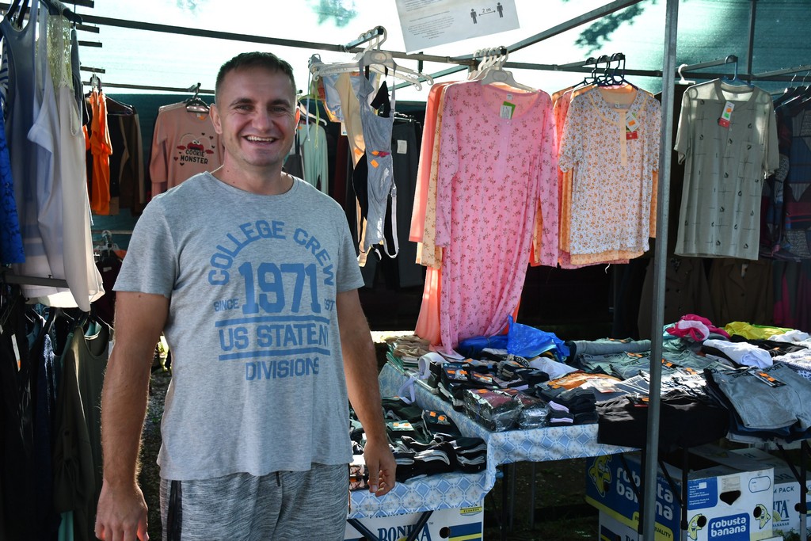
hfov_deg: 53.1
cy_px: 270
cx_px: 406
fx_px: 811
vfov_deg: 36.9
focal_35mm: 36
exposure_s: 1/250
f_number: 3.8
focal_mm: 24
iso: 560
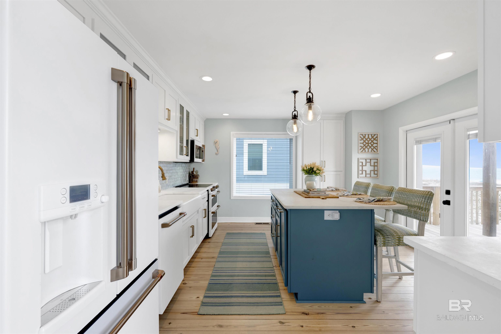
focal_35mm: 16
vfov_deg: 75.5
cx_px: 250
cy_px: 167
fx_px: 216
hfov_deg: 98.5
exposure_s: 1/8
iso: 400
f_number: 11
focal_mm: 15.5
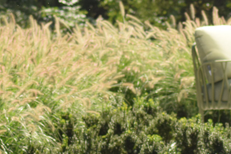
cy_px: 156
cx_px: 127
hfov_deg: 2.4
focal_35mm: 853
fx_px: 5474
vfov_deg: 1.6
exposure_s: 1/400
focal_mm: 135
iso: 200
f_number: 7.1
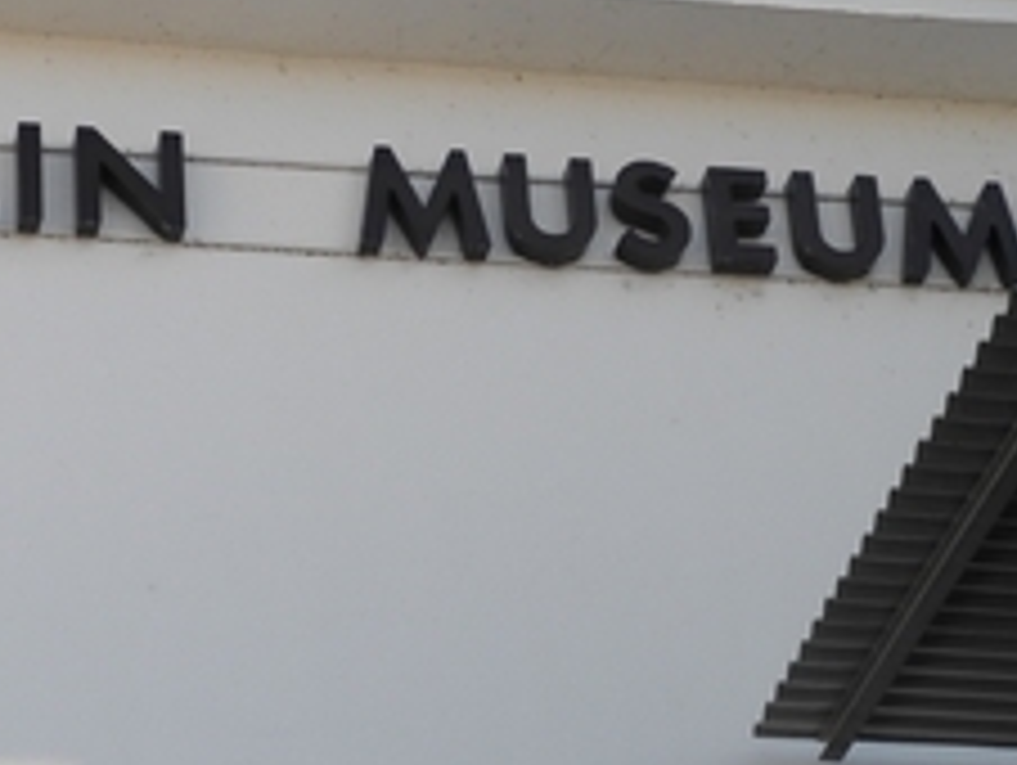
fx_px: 4294
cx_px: 468
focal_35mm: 146
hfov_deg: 13.5
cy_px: 382
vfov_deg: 10.2
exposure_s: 1/500
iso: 100
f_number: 3.5
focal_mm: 11.8
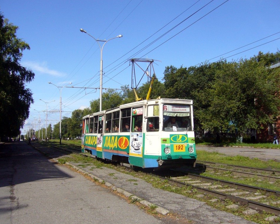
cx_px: 132
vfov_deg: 40.1
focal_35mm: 37
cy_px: 113
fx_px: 307
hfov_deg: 49.1
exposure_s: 1/320
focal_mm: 5.8
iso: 80
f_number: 5.6
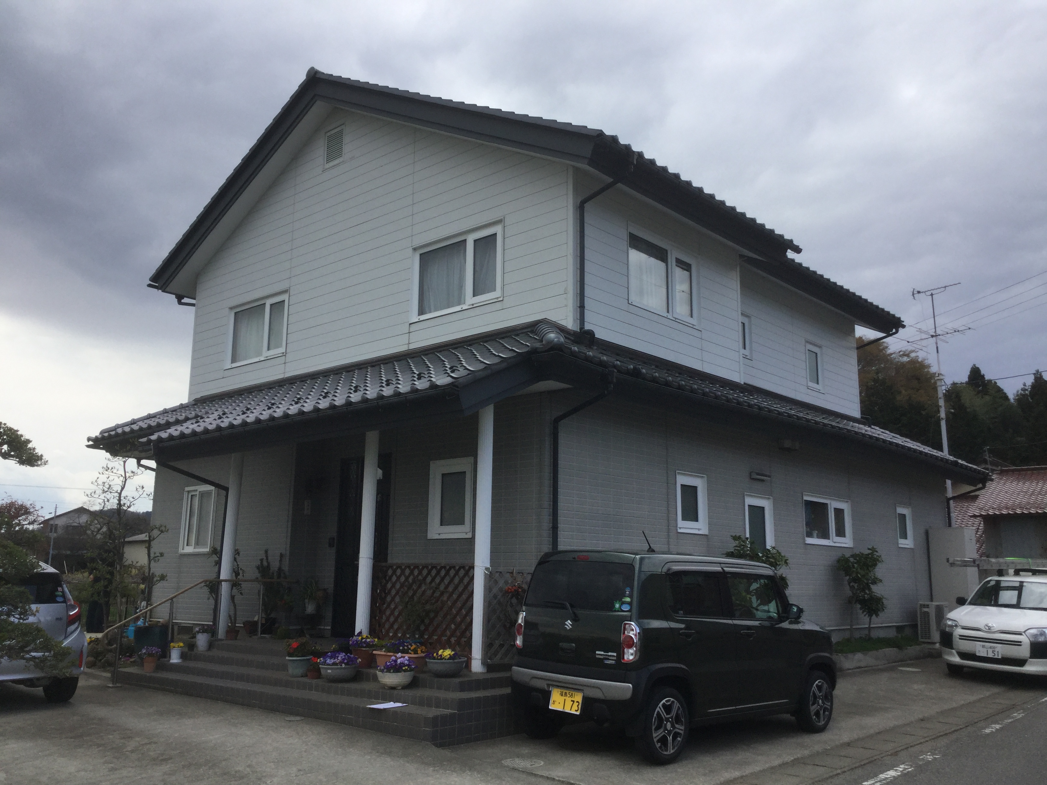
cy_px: 392
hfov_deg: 58.4
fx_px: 938
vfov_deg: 45.4
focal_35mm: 31
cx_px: 524
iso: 25
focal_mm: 3.3
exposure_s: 1/1253
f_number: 2.4
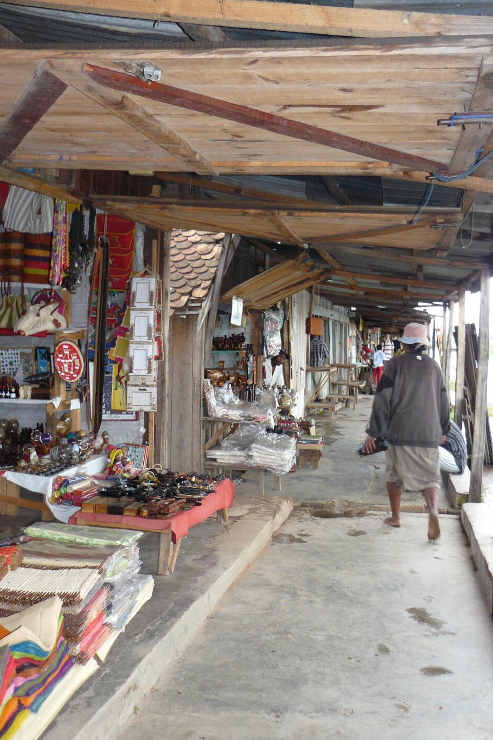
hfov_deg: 35.0
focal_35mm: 38
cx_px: 262
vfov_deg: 50.7
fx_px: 781
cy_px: 366
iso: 200
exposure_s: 1/30
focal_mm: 6
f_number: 2.8
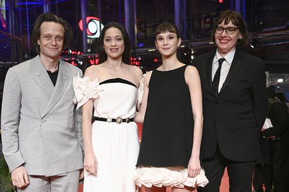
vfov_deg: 21.9
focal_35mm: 62
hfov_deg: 32.4
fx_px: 497
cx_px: 144
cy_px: 96
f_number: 5.6
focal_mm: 62
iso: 5000
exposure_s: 1/250
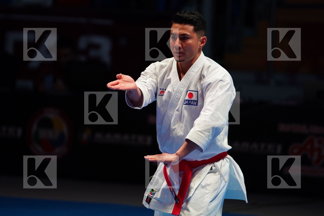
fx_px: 2547
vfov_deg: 4.9
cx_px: 162
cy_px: 108
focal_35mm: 283
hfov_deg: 7.3
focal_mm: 189
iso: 800
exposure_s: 1/500
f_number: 2.8
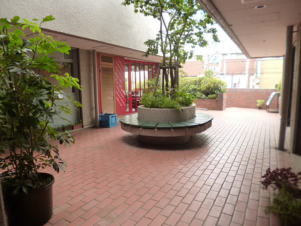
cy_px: 113
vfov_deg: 56.8
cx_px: 150
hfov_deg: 71.6
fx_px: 209
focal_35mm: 24
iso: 160
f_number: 2.5
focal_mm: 4.3
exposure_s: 1/60
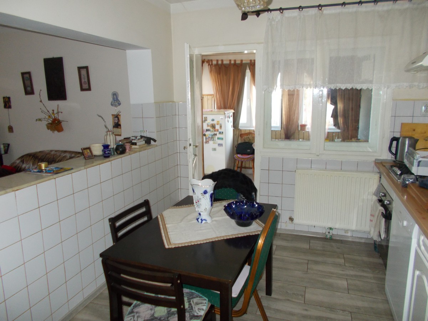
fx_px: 321
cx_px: 214
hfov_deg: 67.3
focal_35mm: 26
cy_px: 160
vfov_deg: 53.1
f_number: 3.2
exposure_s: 1/25
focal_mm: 4.6
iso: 280
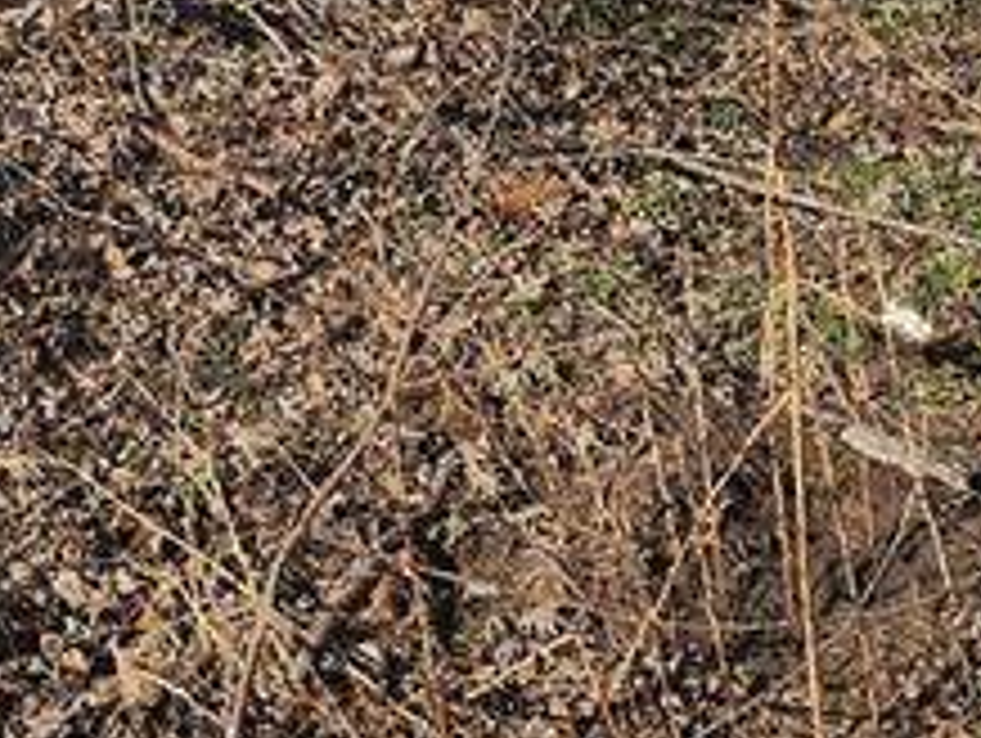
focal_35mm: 108
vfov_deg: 11.6
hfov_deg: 18.0
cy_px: -954
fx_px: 3064
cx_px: 180
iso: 12
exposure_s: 1/1751
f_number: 1.8
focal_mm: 6.4
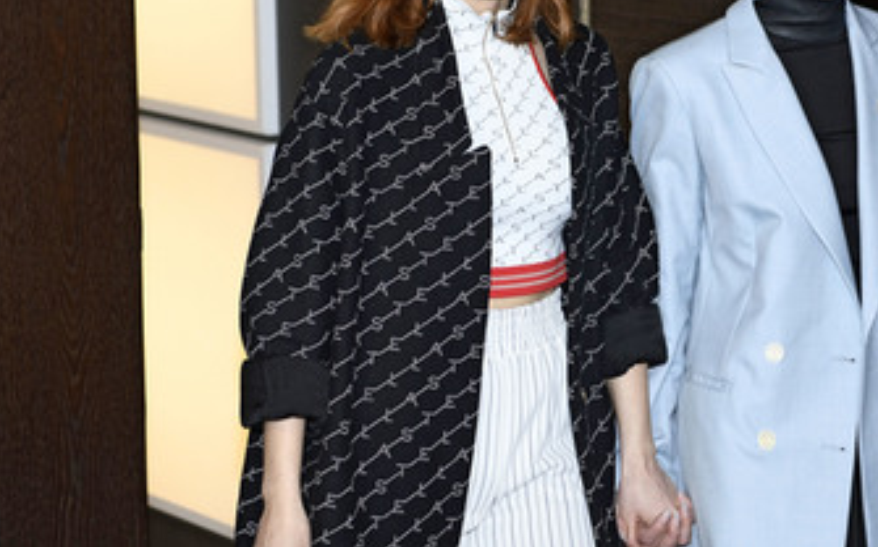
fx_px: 2296
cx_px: 570
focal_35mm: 96
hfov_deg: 21.6
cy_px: 157
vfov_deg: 13.6
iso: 800
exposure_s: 1/250
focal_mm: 70
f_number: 3.5
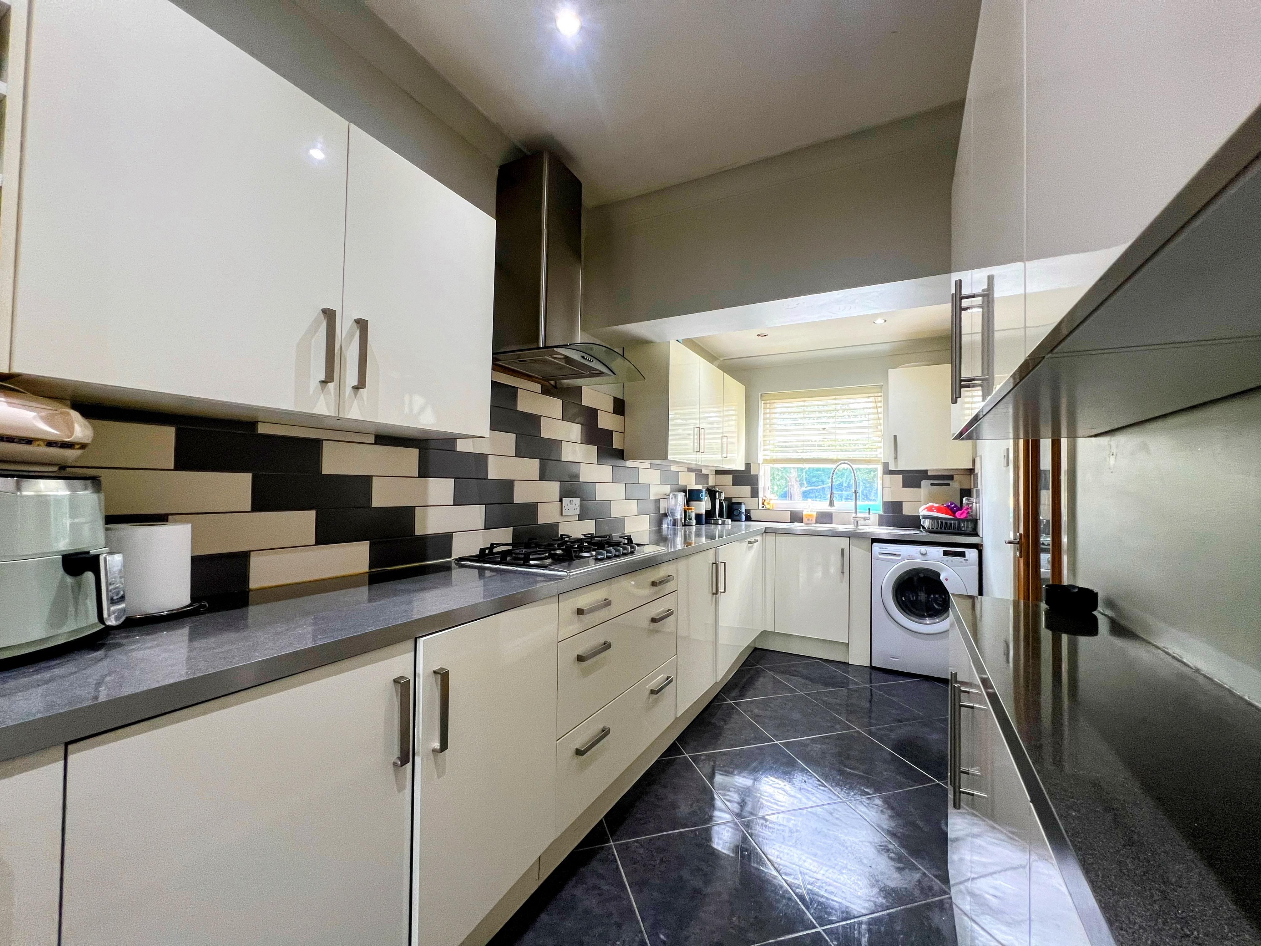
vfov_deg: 89.9
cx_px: 630
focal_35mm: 13
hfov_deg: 106.2
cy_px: 473
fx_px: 474
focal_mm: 1.57
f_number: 1.8
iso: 160
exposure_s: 1/99
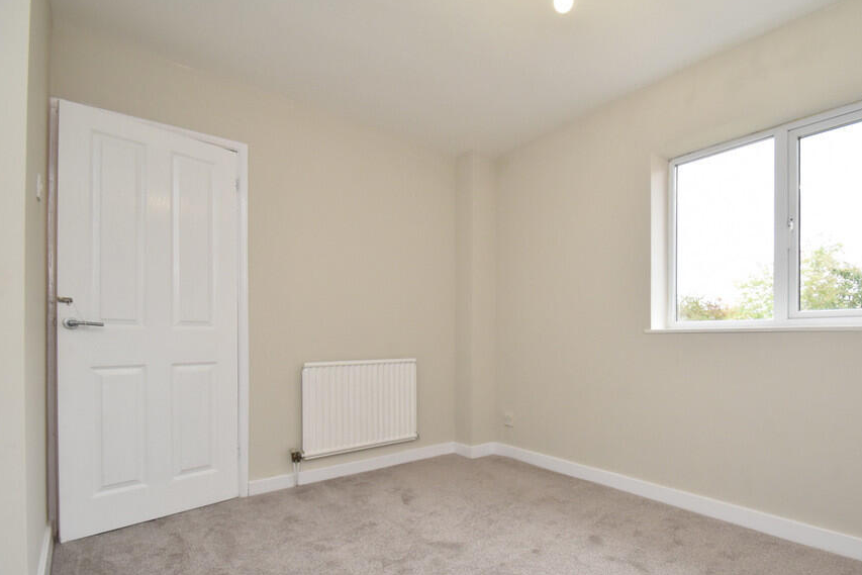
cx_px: 513
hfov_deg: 88.9
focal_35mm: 18
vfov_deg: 67.2
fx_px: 431
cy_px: 316
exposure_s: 1/200
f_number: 5
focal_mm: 10
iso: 800
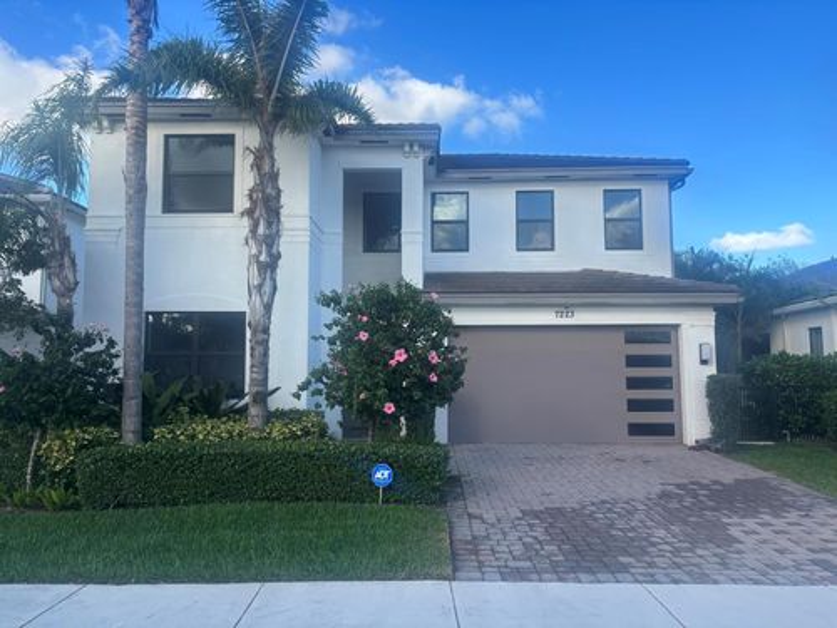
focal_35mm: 26
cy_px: 314
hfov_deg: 67.3
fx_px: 629
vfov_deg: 53.1
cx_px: 418
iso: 50
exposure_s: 1/1115
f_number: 1.6
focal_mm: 5.96
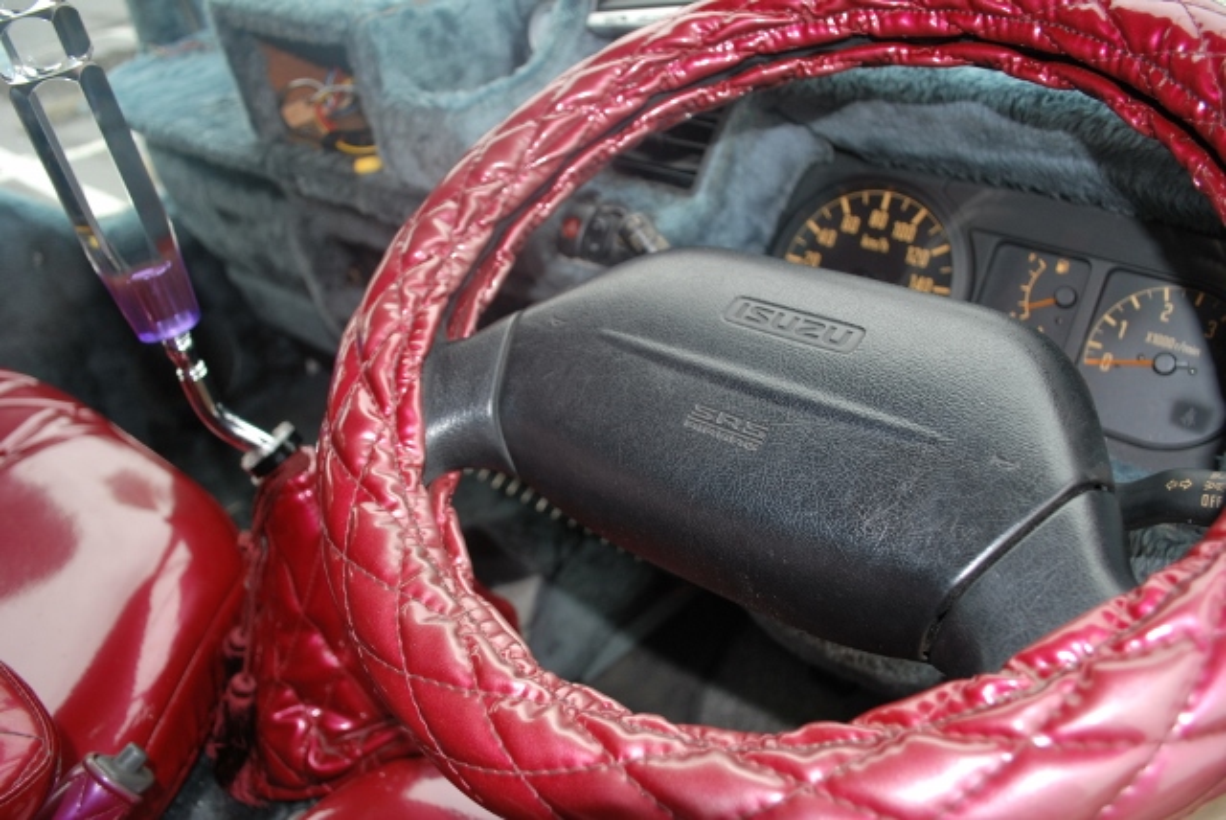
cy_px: 410
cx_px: 613
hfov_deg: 67.3
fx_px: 920
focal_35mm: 27
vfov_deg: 48.0
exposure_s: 1/60
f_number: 3.5
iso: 200
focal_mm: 18
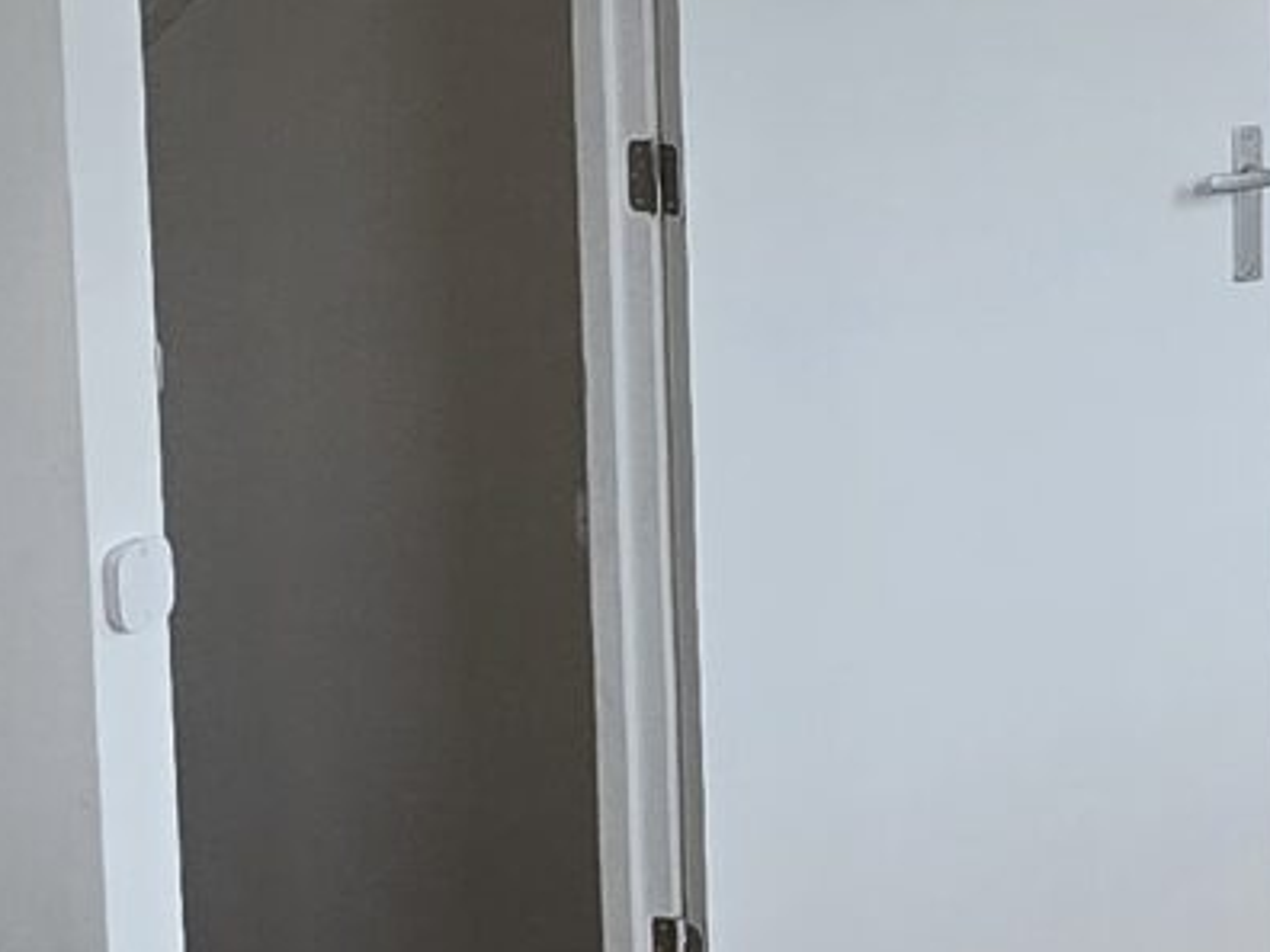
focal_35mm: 84
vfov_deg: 17.2
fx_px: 3082
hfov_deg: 23.2
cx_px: 494
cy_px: 45
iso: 80
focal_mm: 2.2
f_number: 2.2
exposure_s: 1/300
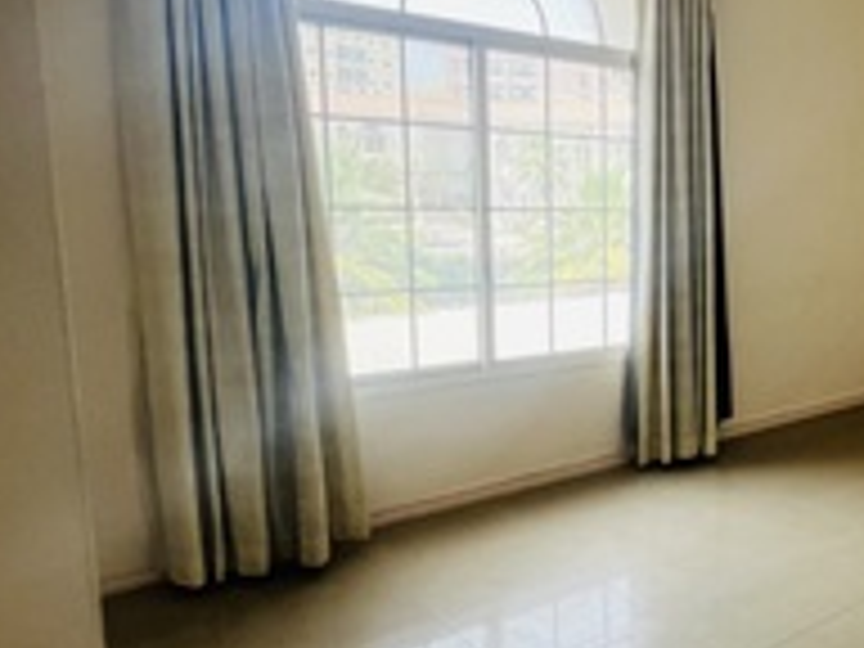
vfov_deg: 45.4
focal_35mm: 31
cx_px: 988
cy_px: 295
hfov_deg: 42.8
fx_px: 774
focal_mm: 1.57
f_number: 1.8
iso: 50
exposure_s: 1/60
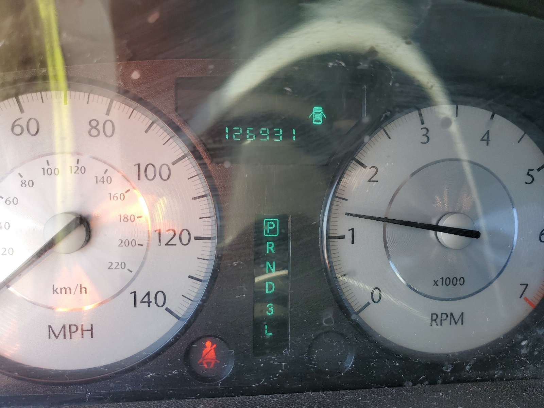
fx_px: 409
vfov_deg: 53.1
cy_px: 204
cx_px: 272
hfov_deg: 67.3
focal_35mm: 26
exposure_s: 1/196
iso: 50
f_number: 1.5
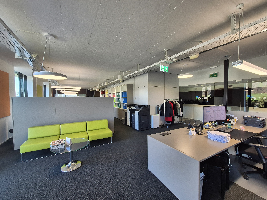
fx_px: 100
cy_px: 100
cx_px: 134
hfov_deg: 106.2
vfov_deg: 89.9
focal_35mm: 13
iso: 100
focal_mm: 2.2
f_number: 2.2
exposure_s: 1/50
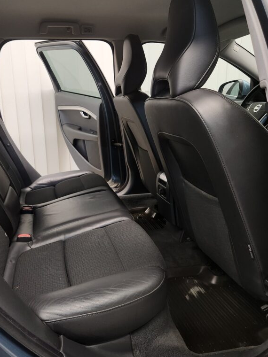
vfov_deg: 58.4
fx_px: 320
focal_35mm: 31
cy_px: 178
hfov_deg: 45.1
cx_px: 102
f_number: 1.8
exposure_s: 1/100
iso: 320
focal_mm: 5.4
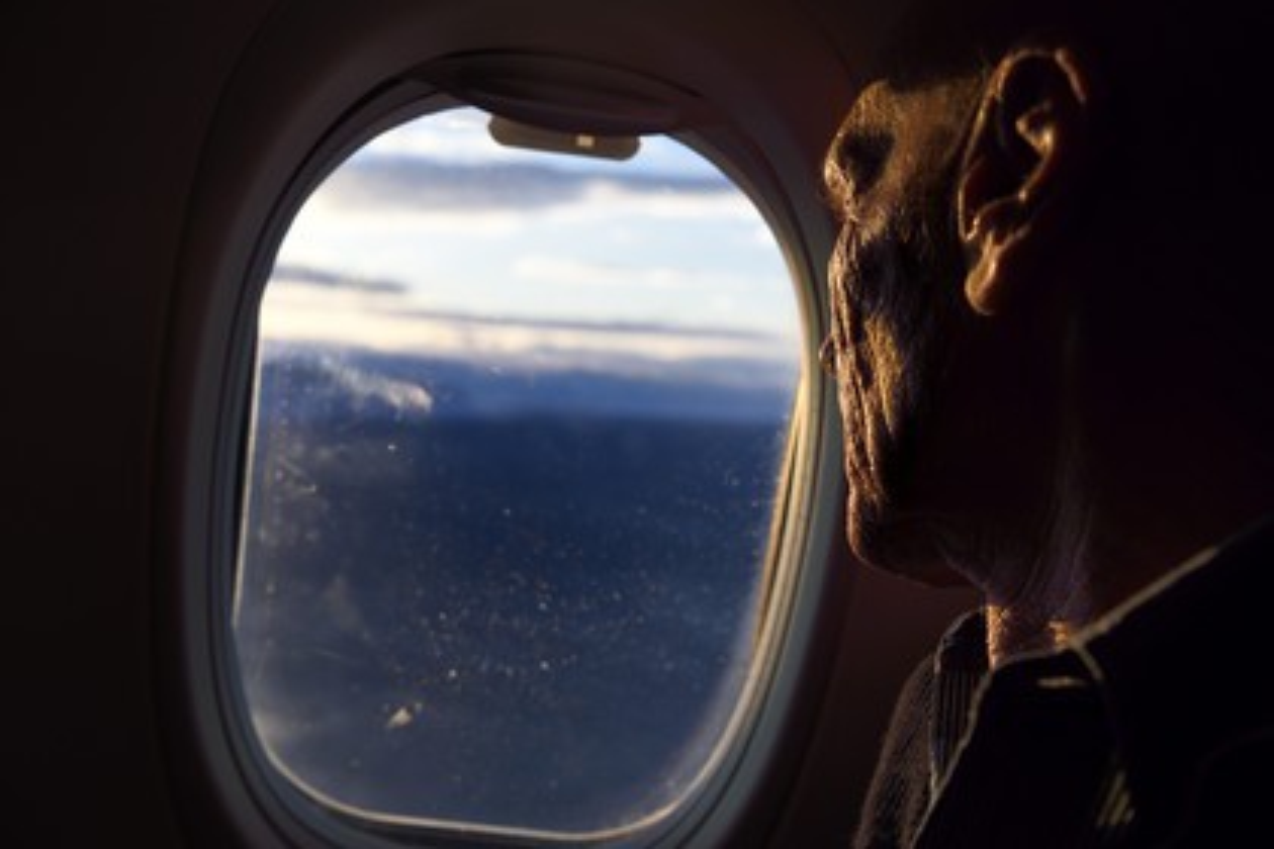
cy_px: 424
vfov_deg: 35.1
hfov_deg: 50.7
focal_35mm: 38
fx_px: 1345
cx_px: 637
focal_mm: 38
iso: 200
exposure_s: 1/160
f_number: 6.3
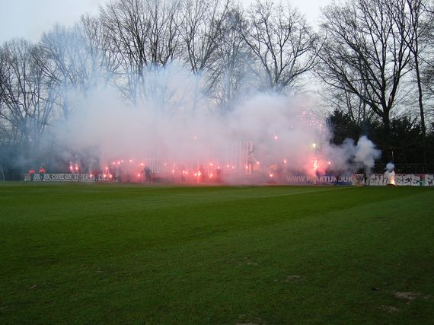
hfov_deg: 49.0
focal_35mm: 38
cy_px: 162
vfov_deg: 37.7
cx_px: 217
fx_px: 476
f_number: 2.9
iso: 50
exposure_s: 1/250
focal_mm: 6.3
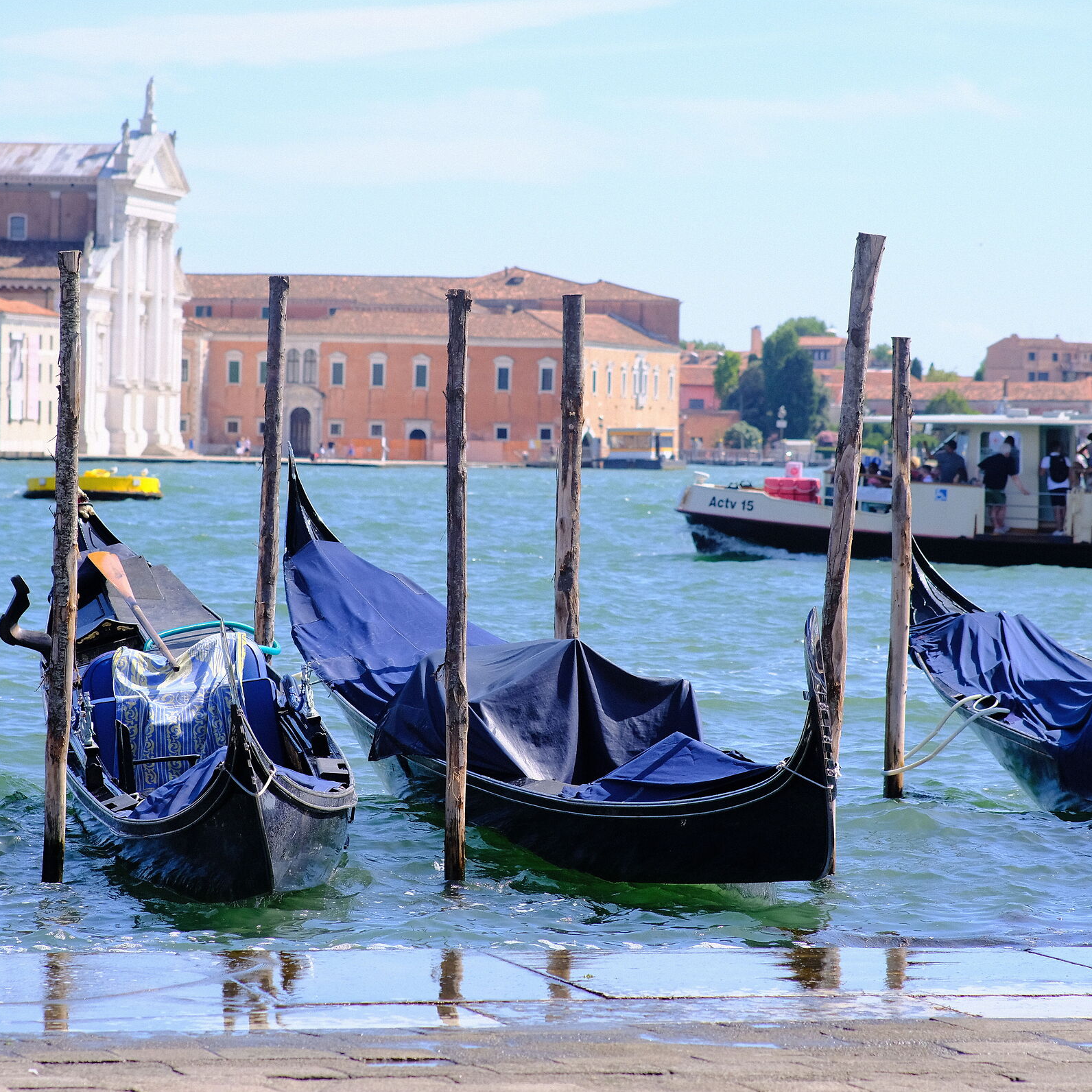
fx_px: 5853
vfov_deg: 10.7
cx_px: 484
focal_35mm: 164
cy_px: 545
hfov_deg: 10.7
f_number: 3.6
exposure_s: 1/2000
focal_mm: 85
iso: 640
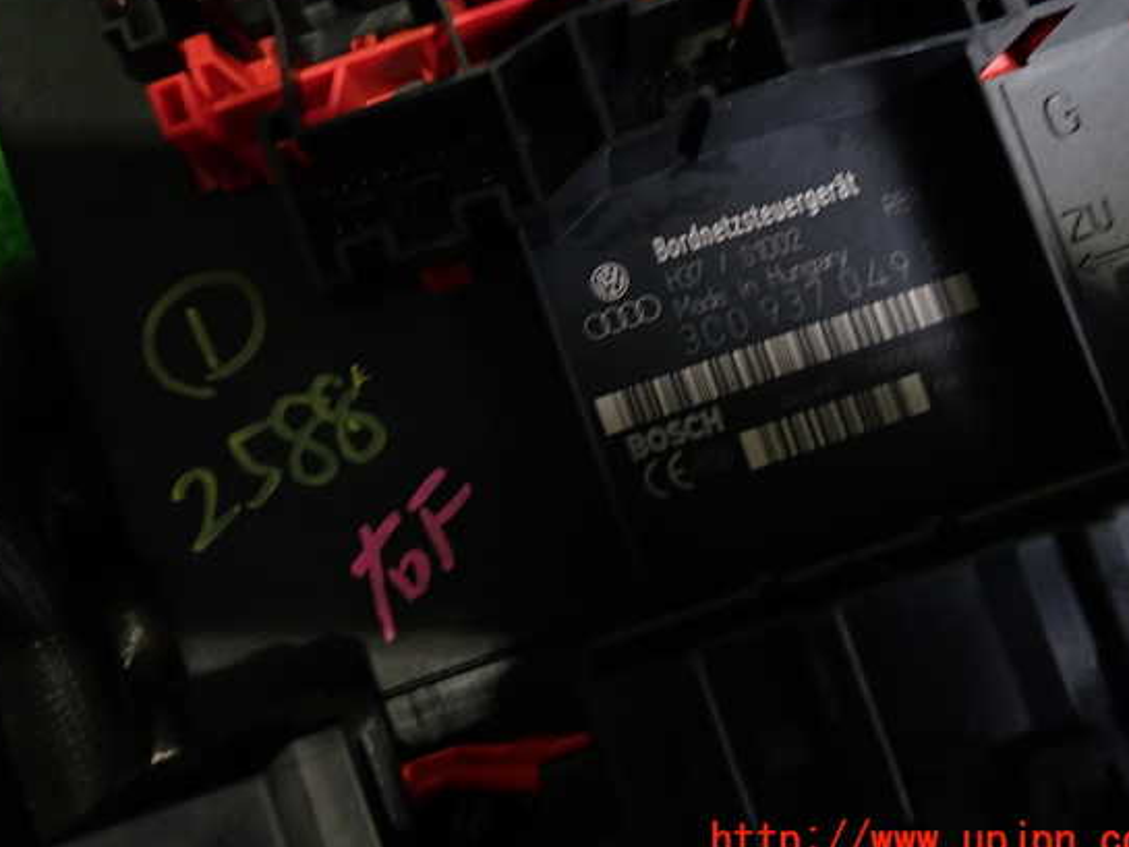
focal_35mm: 33
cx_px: 557
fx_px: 1077
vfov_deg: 42.9
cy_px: 402
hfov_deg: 55.3
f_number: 2.3
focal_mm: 5.4
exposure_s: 1/30
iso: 250
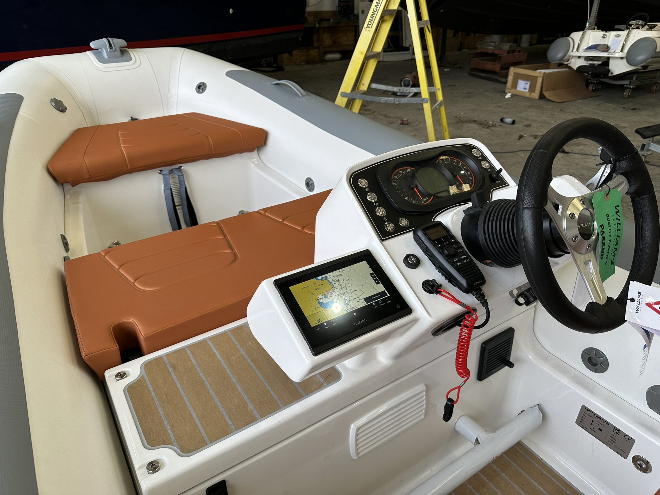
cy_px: 248
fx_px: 458
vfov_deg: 56.8
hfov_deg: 71.6
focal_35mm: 24
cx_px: 330
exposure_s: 1/619
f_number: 1.78
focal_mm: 6.86
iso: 80
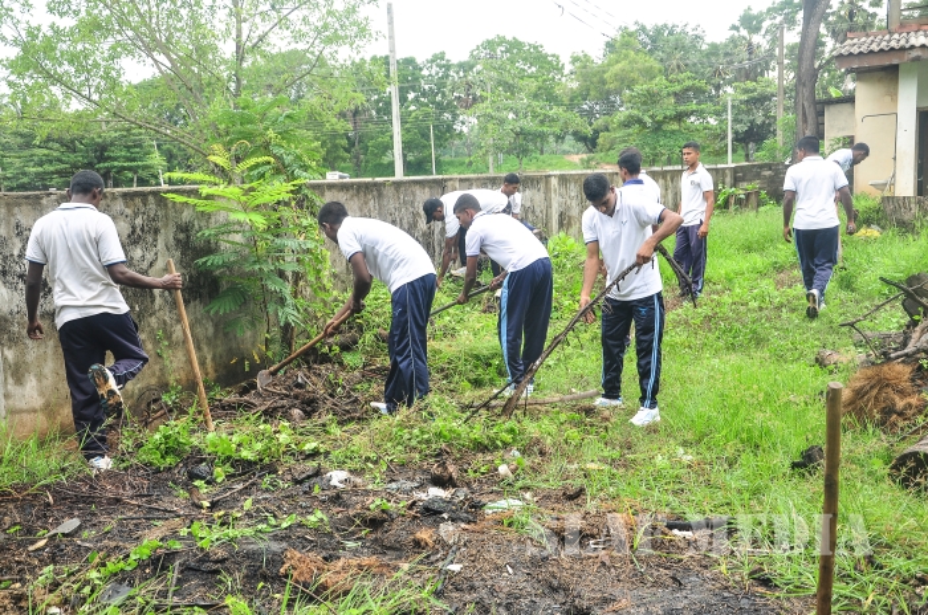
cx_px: 464
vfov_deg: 34.1
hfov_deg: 49.6
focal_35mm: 39
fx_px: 1003
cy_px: 308
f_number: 4.5
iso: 250
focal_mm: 26
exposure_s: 1/125
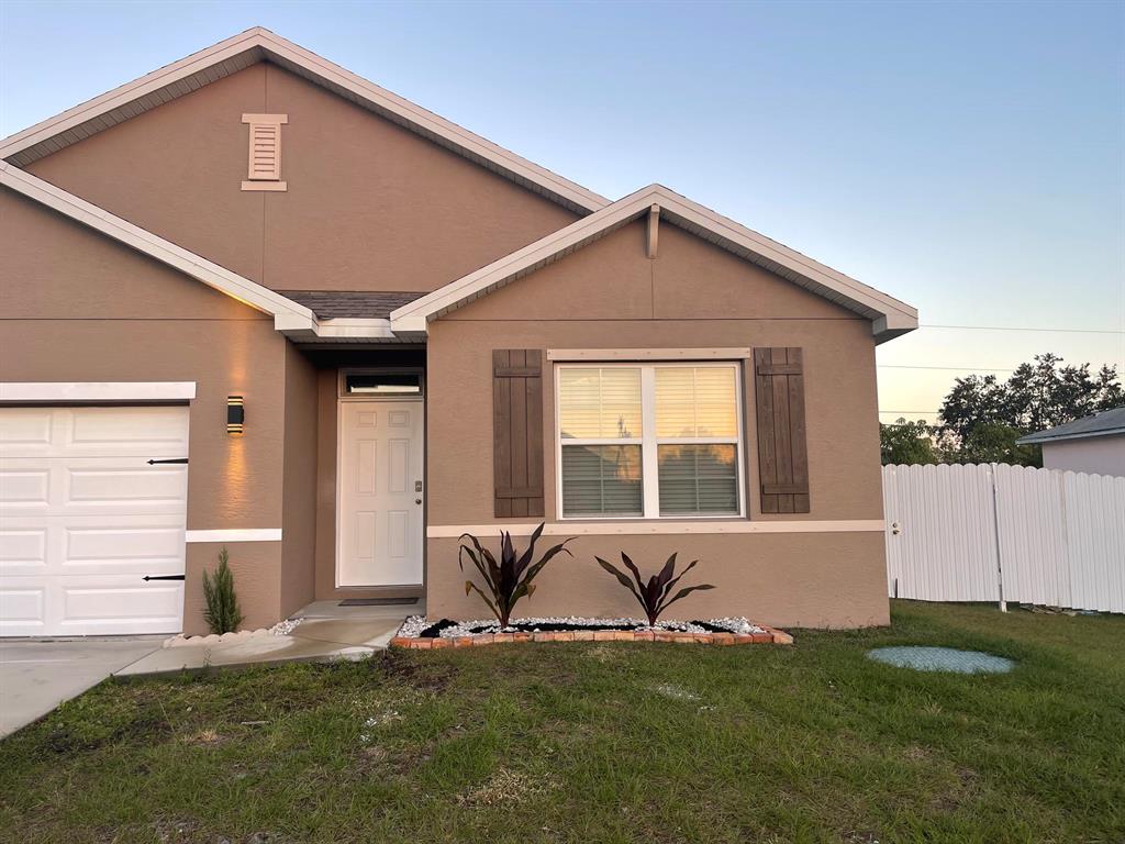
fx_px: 845
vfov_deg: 53.1
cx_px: 562
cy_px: 422
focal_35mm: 26
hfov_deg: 67.3
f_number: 1.6
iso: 32
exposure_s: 1/174
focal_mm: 5.1
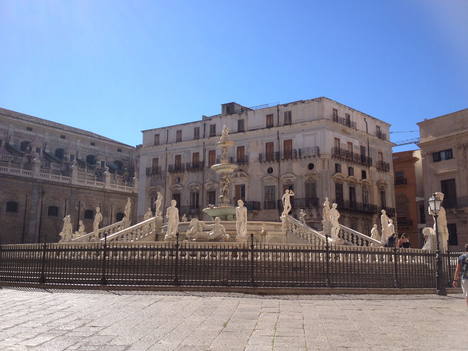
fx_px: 473
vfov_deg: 40.7
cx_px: 234
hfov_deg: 52.6
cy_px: 176
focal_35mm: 35
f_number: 2.4
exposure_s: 1/1727
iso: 50
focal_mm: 4.28
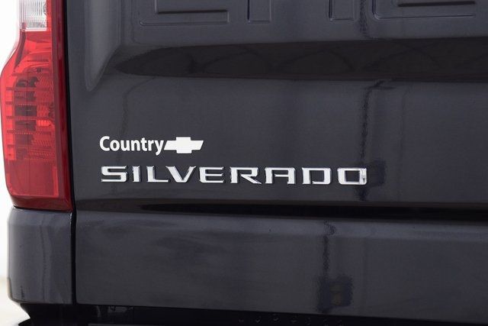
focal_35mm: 105
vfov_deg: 13.0
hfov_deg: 19.5
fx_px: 1424
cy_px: 163
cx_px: 244
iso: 1600
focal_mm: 70
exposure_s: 1/30
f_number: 5
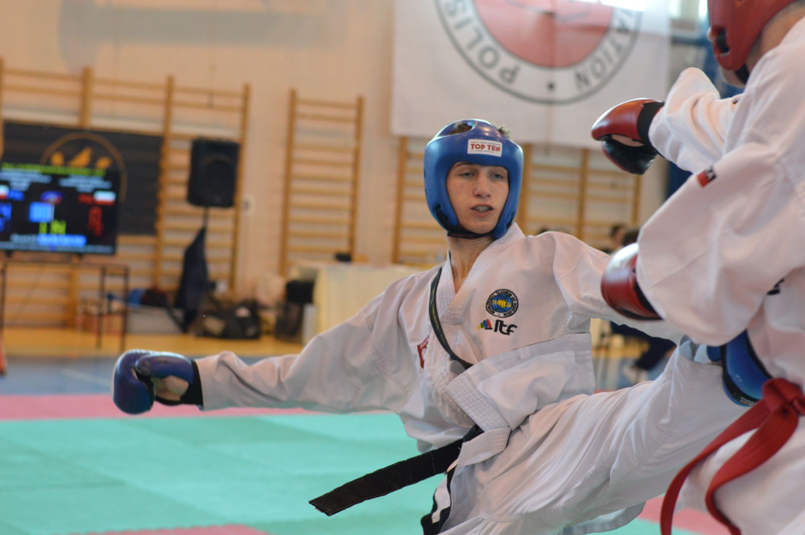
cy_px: 268
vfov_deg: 18.2
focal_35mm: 75
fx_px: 1676
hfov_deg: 27.0
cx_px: 402
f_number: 2.8
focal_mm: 50
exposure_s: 1/500
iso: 1400
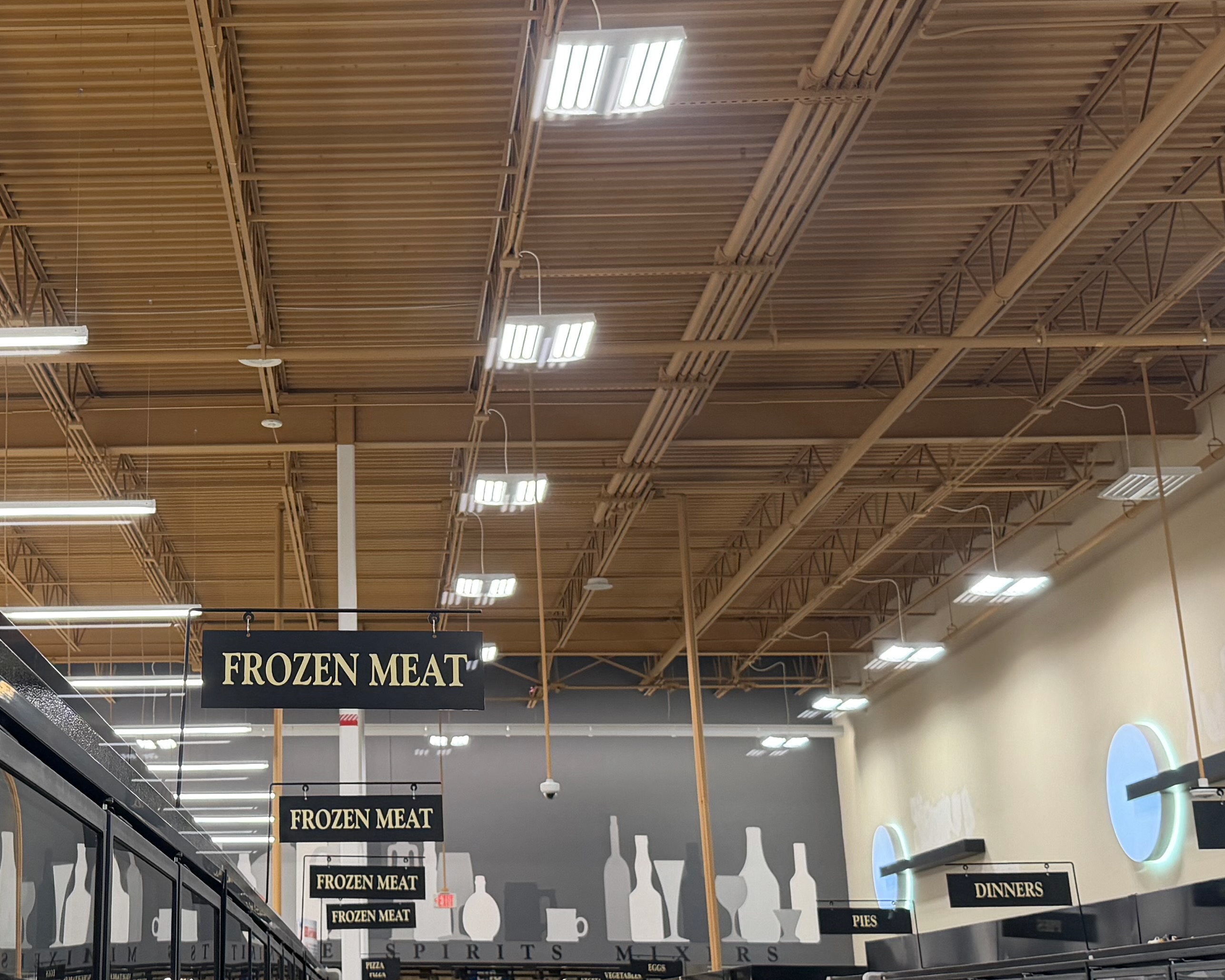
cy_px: 403
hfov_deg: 35.0
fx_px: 1885
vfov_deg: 29.1
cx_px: 270
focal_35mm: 52
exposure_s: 1/141
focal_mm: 6.76
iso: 200
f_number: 1.78
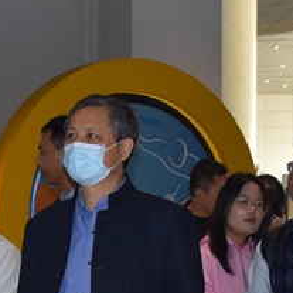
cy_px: 250
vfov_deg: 12.6
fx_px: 1322
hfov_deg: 12.7
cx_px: 144
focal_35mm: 138
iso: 800
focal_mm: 28
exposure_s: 1/125
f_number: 5.6
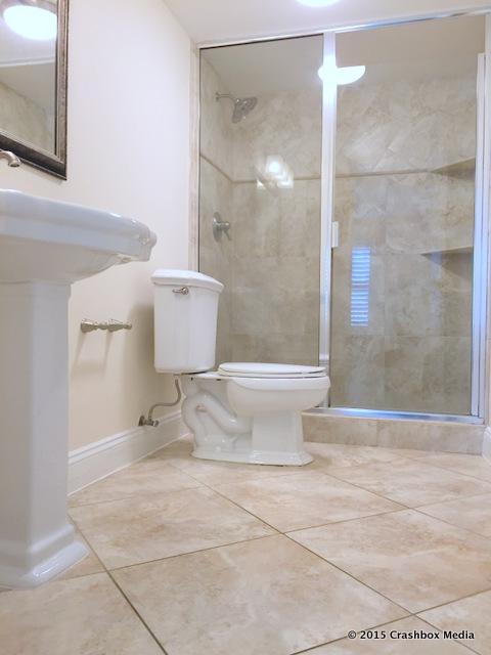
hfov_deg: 48.2
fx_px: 548
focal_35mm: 29
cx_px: 246
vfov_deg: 61.7
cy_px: 328
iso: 50
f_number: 2.2
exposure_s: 1/30
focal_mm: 4.15
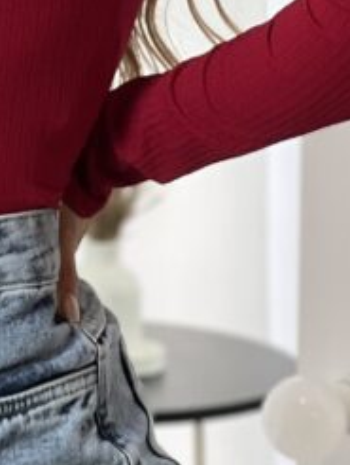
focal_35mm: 292
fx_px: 3930
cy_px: -150
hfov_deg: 5.1
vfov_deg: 6.7
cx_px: -72
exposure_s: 1/120
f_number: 2.8
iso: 125
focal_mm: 9
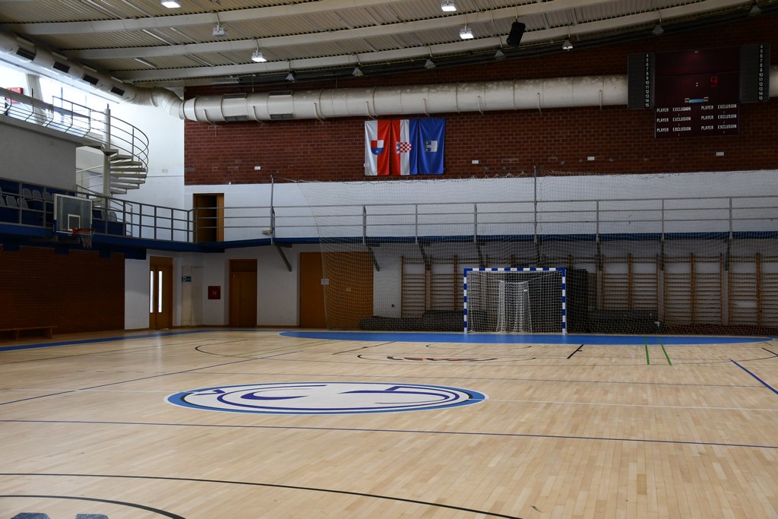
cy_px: 260
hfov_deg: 41.1
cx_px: 389
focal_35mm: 48
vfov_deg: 28.1
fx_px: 1037
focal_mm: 32
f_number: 4
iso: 560
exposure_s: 1/250
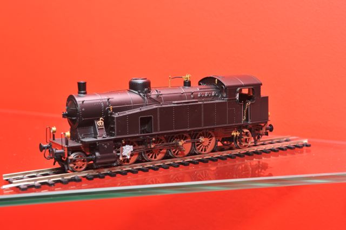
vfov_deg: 19.4
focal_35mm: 70
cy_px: 115
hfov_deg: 28.9
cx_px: 173
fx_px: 672
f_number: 13
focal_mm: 70
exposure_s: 1/50
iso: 400
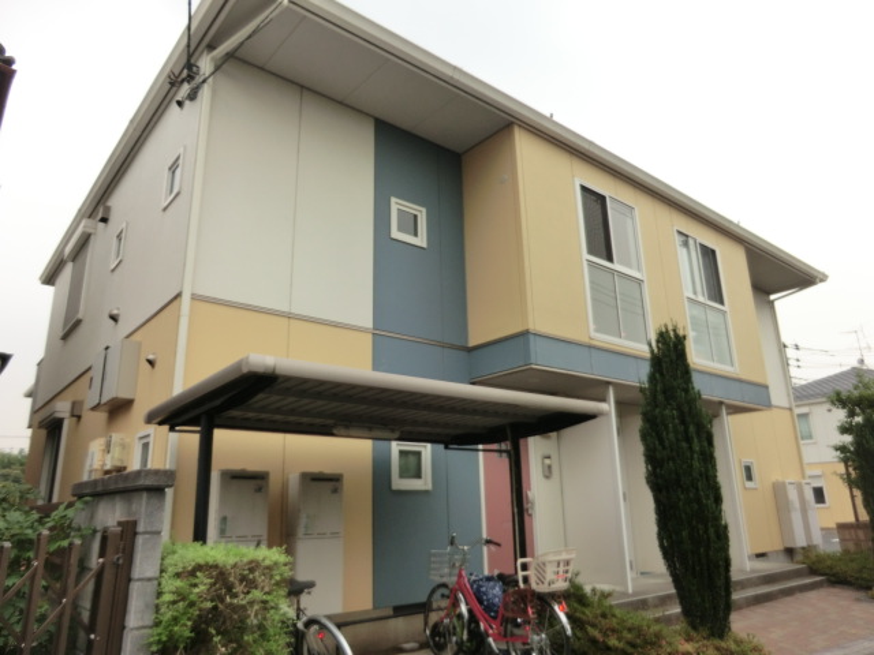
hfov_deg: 71.6
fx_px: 606
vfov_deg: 56.8
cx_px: 437
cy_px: 328
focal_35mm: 24
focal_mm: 4.3
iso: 80
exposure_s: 1/160
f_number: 3.2
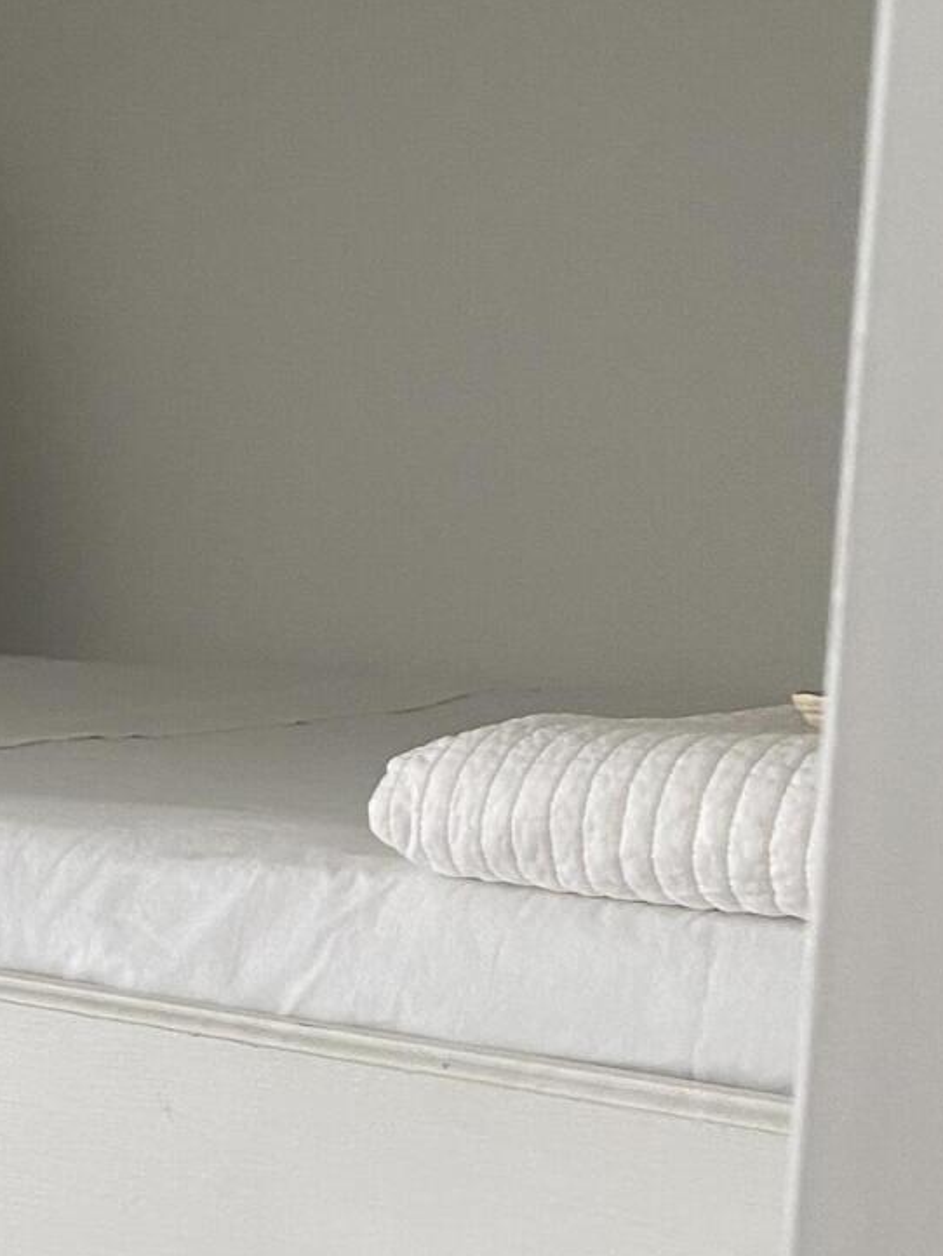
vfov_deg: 26.7
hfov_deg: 18.8
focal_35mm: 72
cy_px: 941
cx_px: -317
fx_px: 2614
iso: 160
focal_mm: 4.25
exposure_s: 1/60
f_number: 1.8
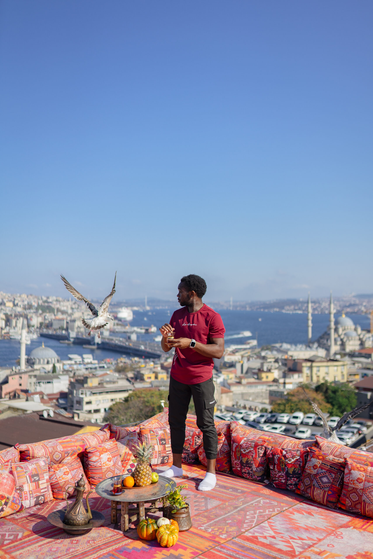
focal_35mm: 35
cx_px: 186
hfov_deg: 37.9
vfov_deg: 54.4
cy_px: 280
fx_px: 544
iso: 125
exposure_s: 1/4000
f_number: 1.7
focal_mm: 35
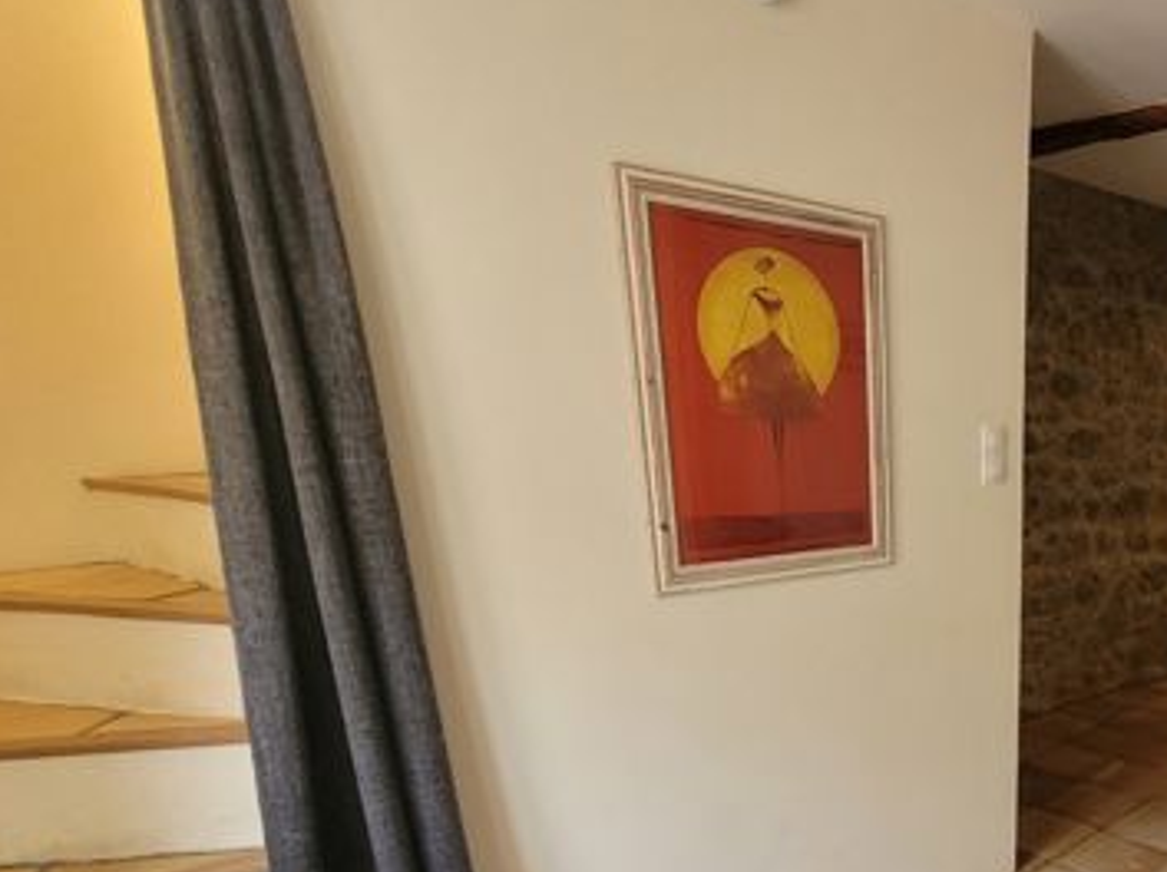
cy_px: 644
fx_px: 876
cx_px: 1046
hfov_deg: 57.9
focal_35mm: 26
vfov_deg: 51.0
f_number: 2.2
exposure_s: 1/33
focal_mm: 1.74
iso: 320
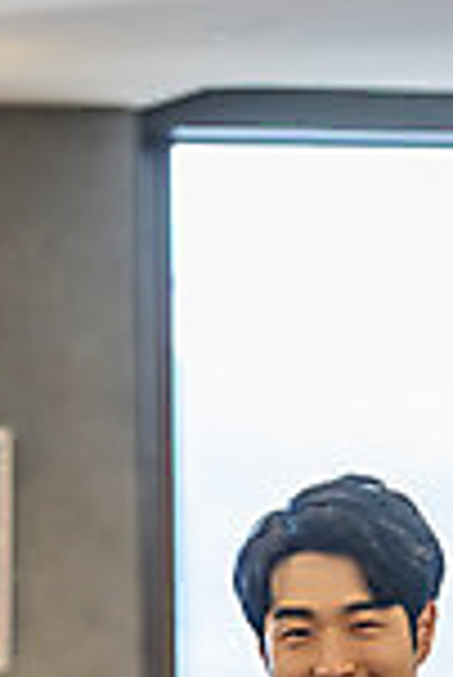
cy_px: 762
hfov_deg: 4.6
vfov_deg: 6.9
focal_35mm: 297
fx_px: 5593
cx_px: 177
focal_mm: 112
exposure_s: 1/160
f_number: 2.8
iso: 500
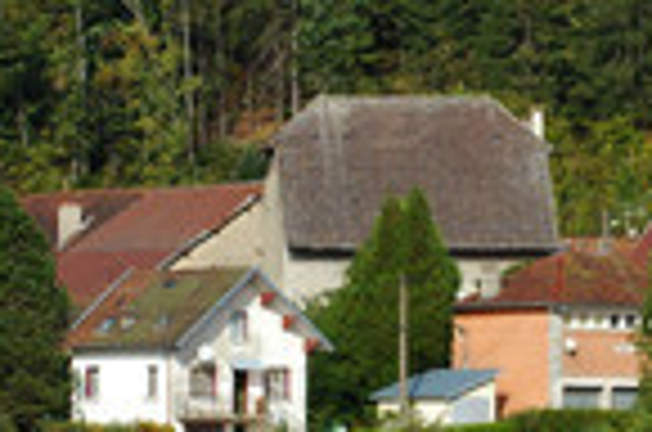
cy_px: 198
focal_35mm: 524
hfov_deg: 3.9
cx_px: 582
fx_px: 9469
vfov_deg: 2.6
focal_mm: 120
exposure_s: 1/400
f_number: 8
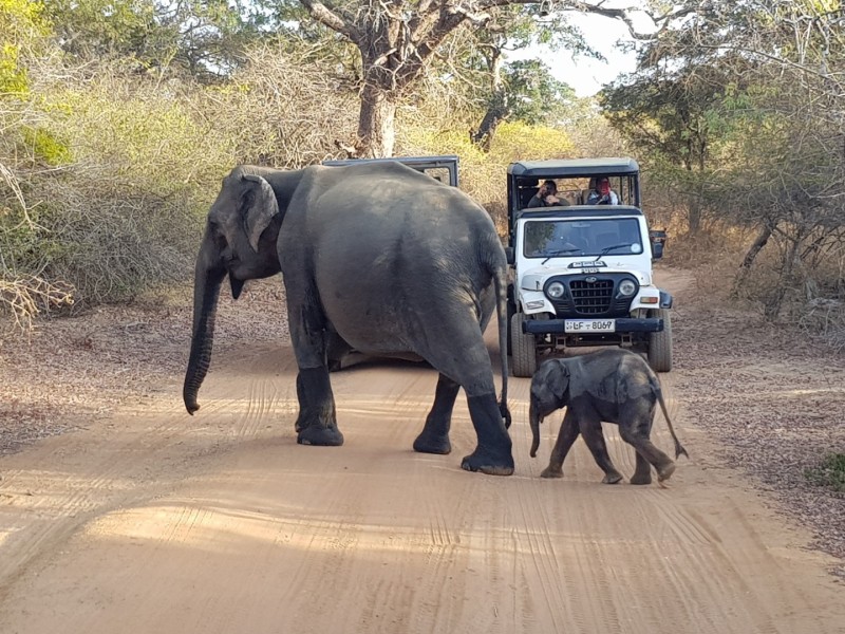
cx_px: 422
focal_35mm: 26
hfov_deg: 67.3
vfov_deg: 53.1
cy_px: 317
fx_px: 635
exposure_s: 1/214
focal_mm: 4.2
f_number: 1.7
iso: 40
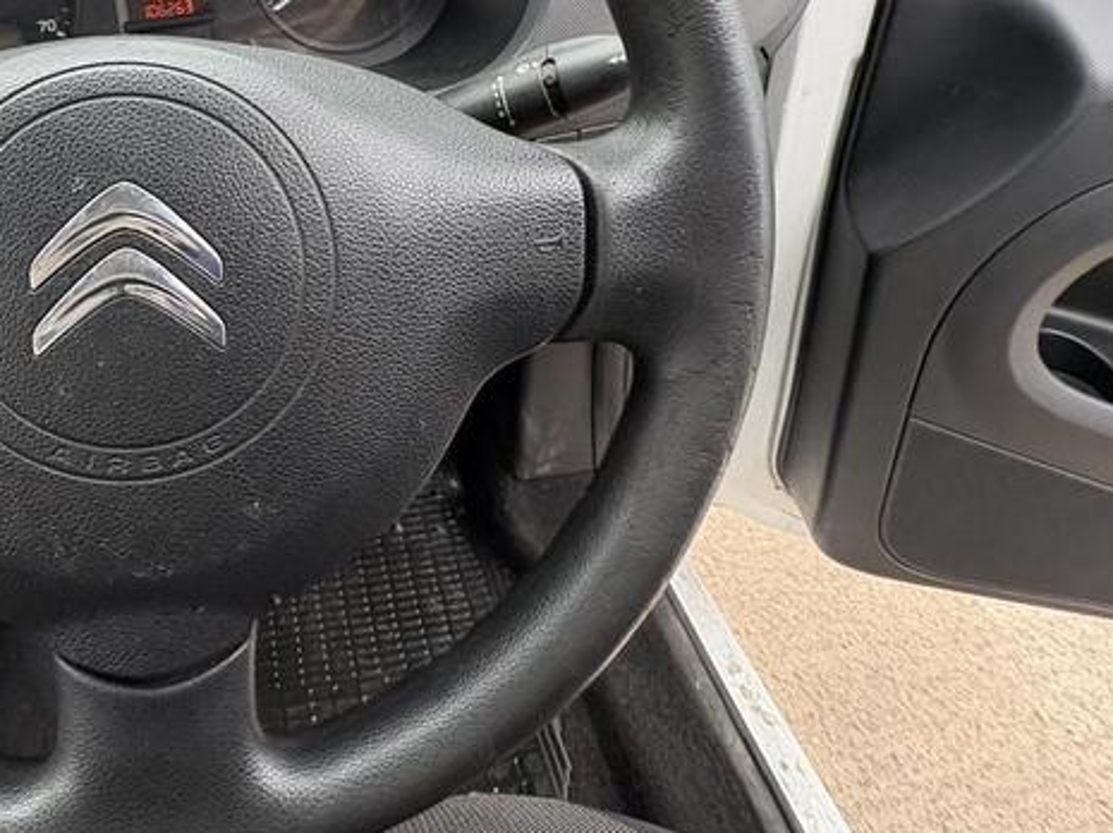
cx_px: 285
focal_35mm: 27
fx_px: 867
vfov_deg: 50.0
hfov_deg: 61.9
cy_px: 249
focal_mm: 2.22
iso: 125
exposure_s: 1/100
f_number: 2.2
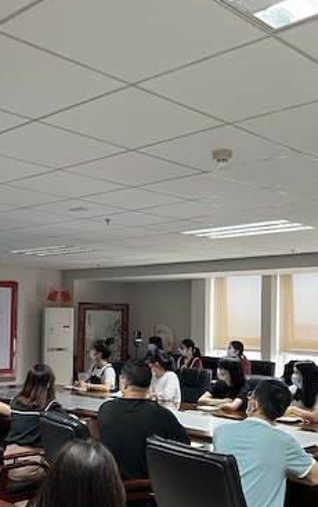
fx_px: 623
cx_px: 141
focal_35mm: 45
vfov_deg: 44.2
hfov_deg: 28.6
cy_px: 293
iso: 160
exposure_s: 1/50
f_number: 1.5
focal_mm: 5.7
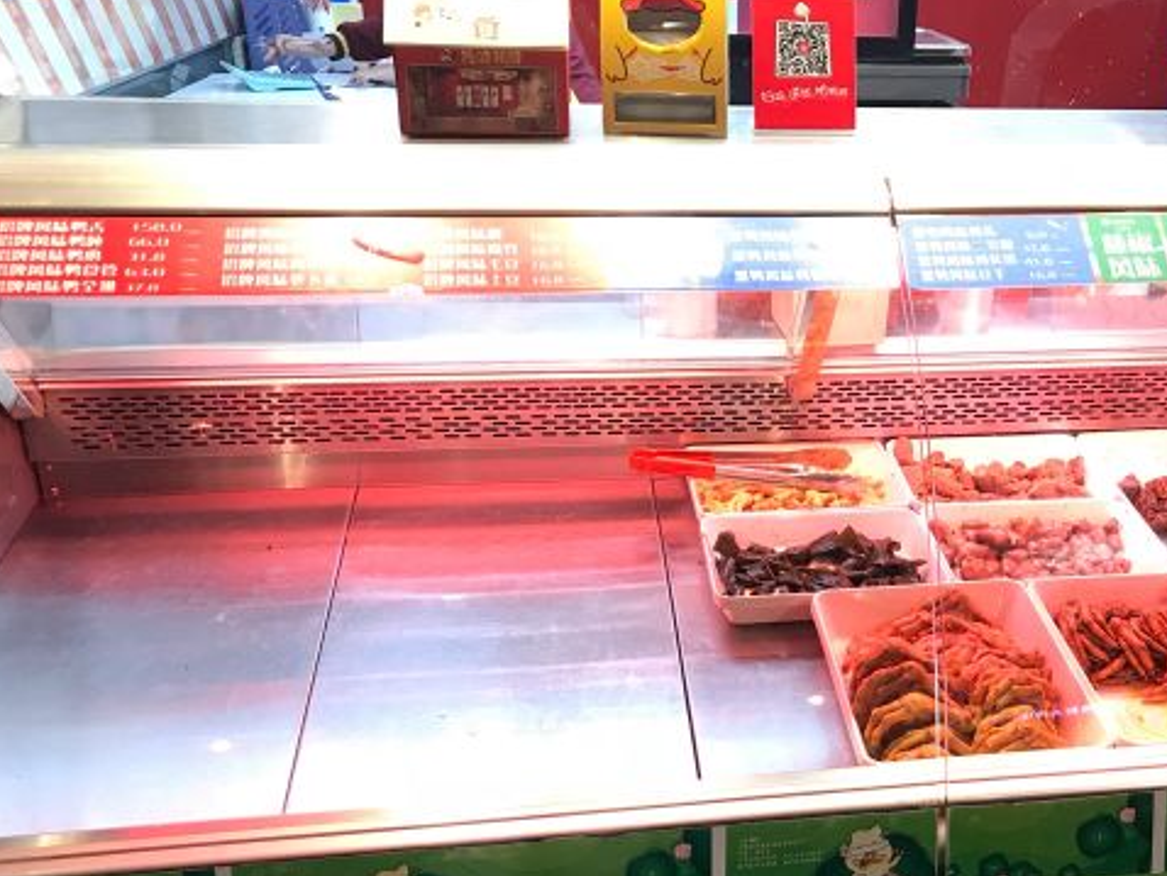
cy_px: 550
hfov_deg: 44.7
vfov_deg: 35.0
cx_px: 828
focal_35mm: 41
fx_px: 1383
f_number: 1.8
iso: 40
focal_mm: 3.99
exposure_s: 1/25
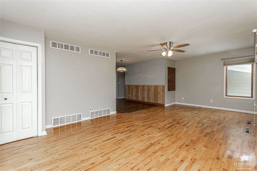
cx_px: 128
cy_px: 86
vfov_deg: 77.3
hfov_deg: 100.4
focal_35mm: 15
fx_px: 107
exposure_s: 1/60
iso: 1400
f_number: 10
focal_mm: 10
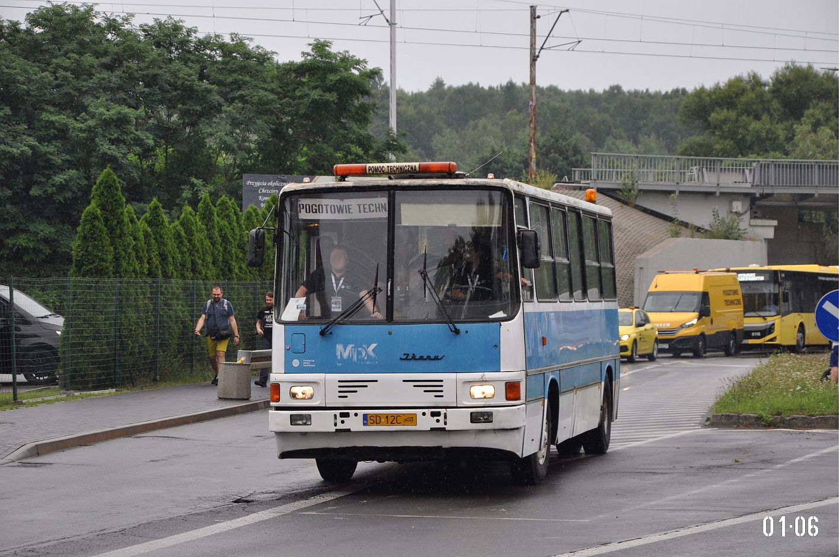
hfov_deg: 18.2
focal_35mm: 112
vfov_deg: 12.1
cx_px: 420
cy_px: 278
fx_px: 2619
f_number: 5.3
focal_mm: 75
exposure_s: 1/1000
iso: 720
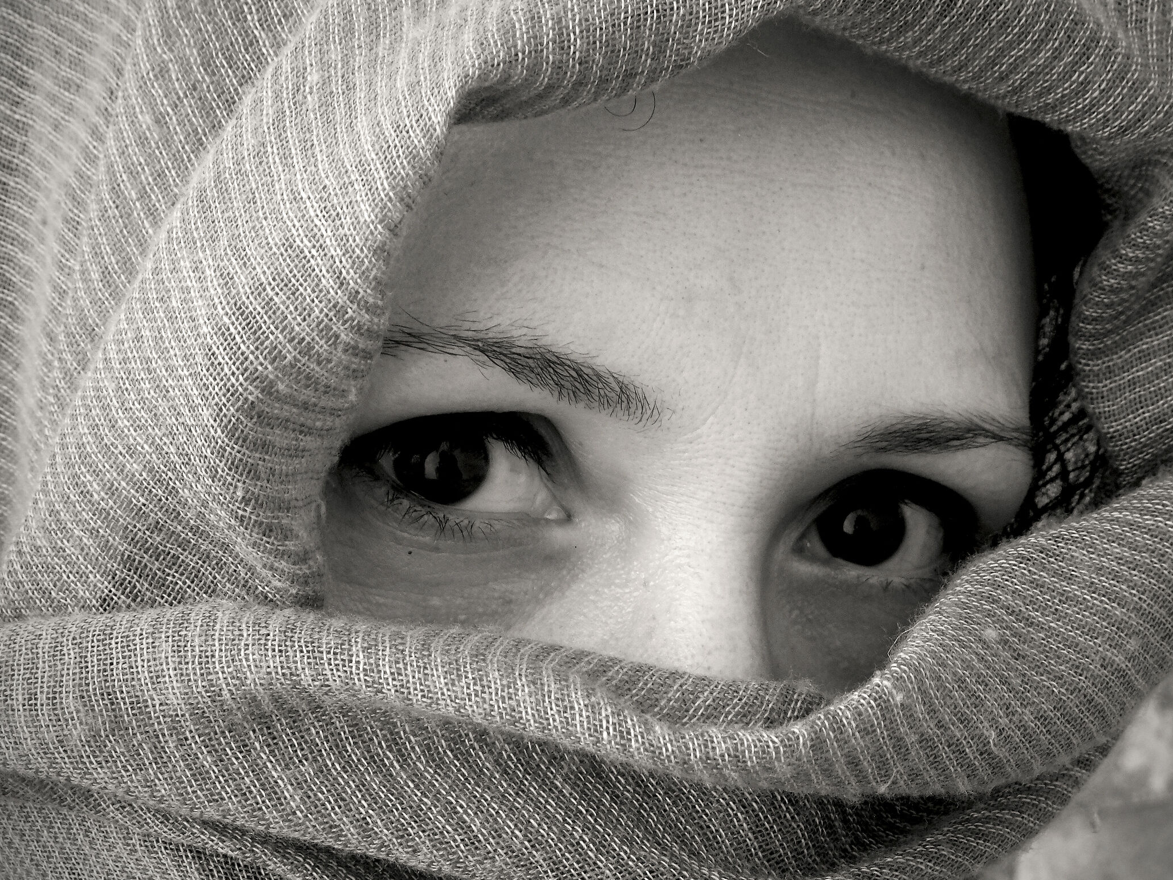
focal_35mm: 63
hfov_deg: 30.7
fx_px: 2135
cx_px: 642
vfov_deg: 23.3
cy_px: 392
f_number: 4.5
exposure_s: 1/60
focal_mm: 9.18
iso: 160
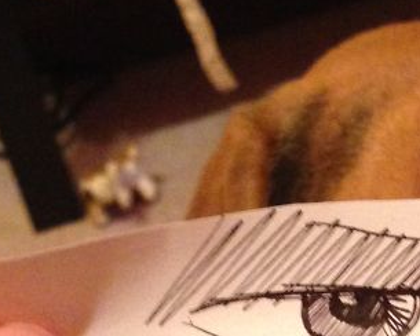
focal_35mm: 124
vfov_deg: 11.7
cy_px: 549
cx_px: 527
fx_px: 1541
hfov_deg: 14.9
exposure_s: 1/17
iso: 400
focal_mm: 4.12
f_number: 2.4
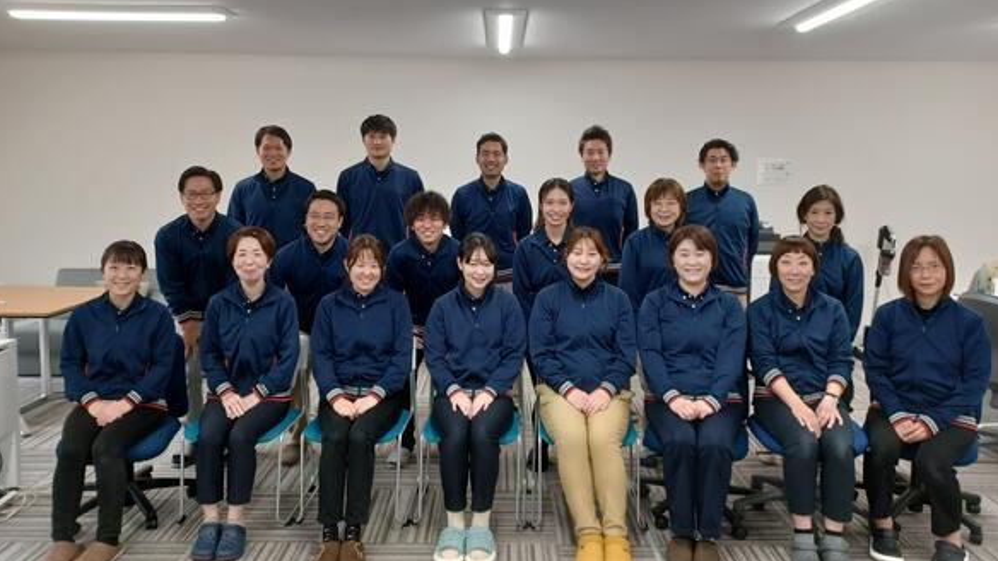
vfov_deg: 41.4
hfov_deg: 67.9
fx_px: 741
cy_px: 241
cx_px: 506
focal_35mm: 28
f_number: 1.8
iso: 250
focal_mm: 4.6
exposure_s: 1/40
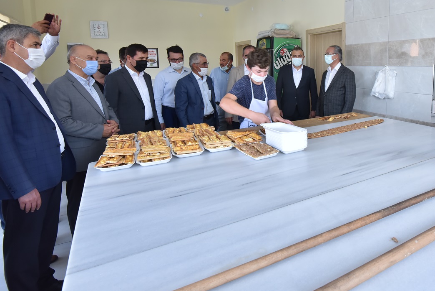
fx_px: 278
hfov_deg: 74.0
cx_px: 286
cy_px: 98
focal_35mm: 23
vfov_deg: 54.1
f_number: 8
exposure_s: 1/80
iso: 800
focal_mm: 16
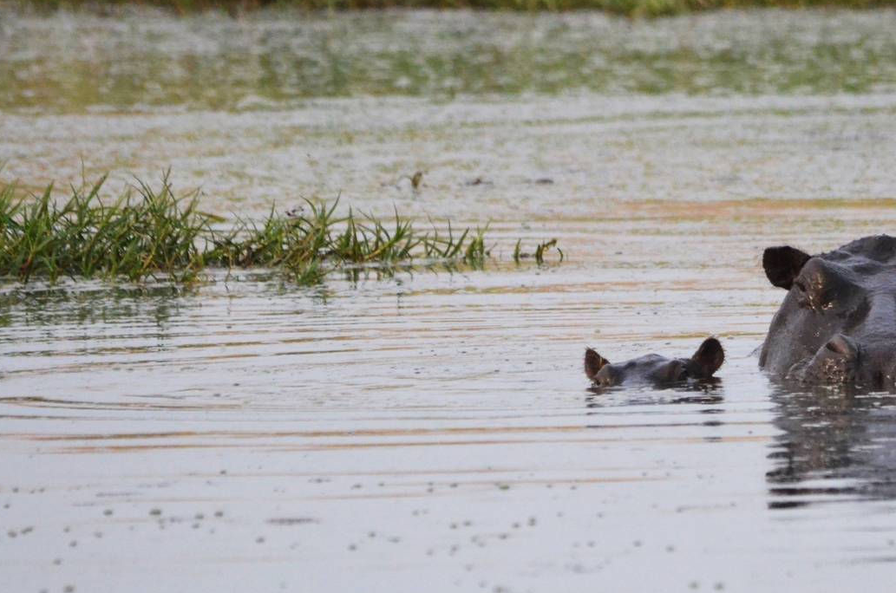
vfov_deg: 1.2
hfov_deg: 1.8
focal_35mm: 1162
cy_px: 422
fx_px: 28858
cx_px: 618
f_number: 7.1
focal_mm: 500
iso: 2500
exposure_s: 1/3200
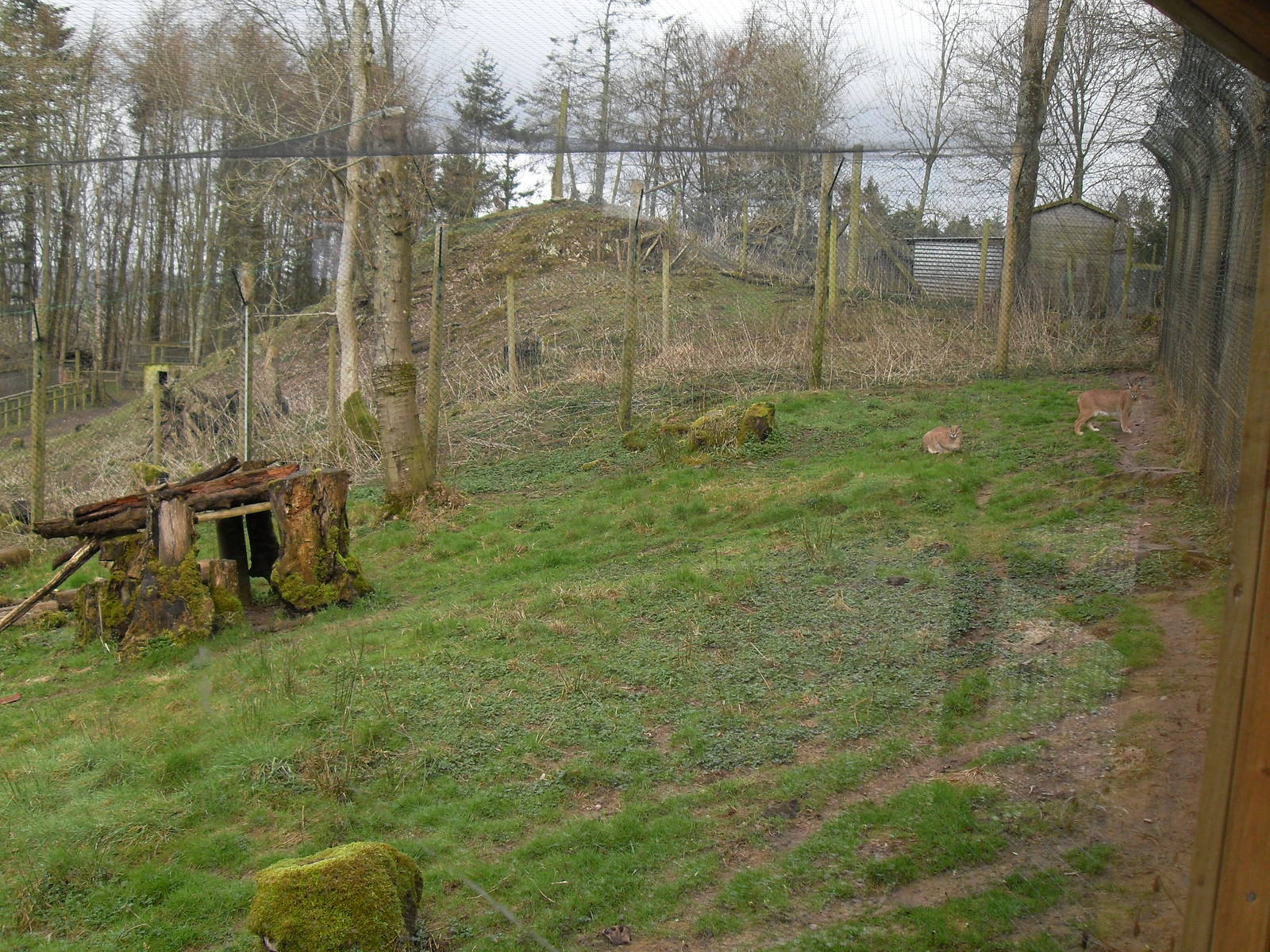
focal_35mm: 37
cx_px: 635
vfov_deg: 38.7
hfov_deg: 50.1
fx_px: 1357
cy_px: 476
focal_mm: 6.3
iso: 80
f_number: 2.8
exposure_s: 1/250
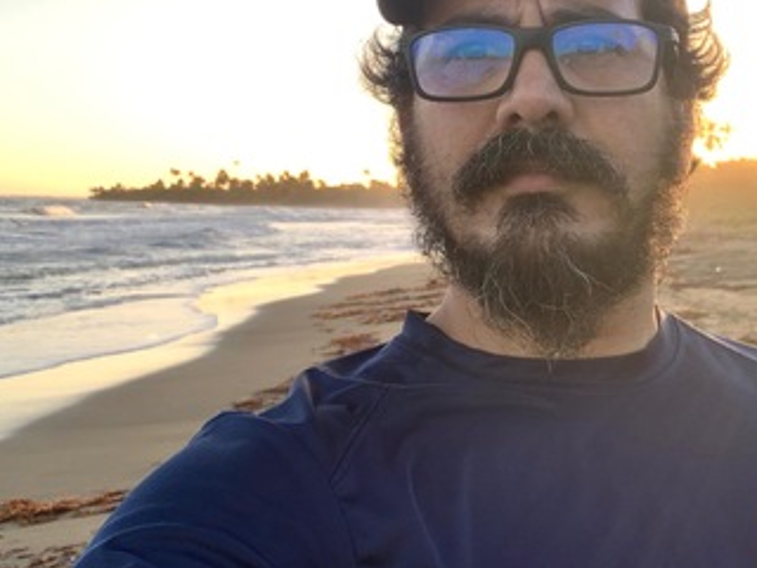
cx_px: 506
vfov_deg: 29.1
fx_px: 1093
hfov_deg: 37.8
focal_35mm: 50
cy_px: 235
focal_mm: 2.87
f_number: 2.2
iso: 32
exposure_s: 1/121
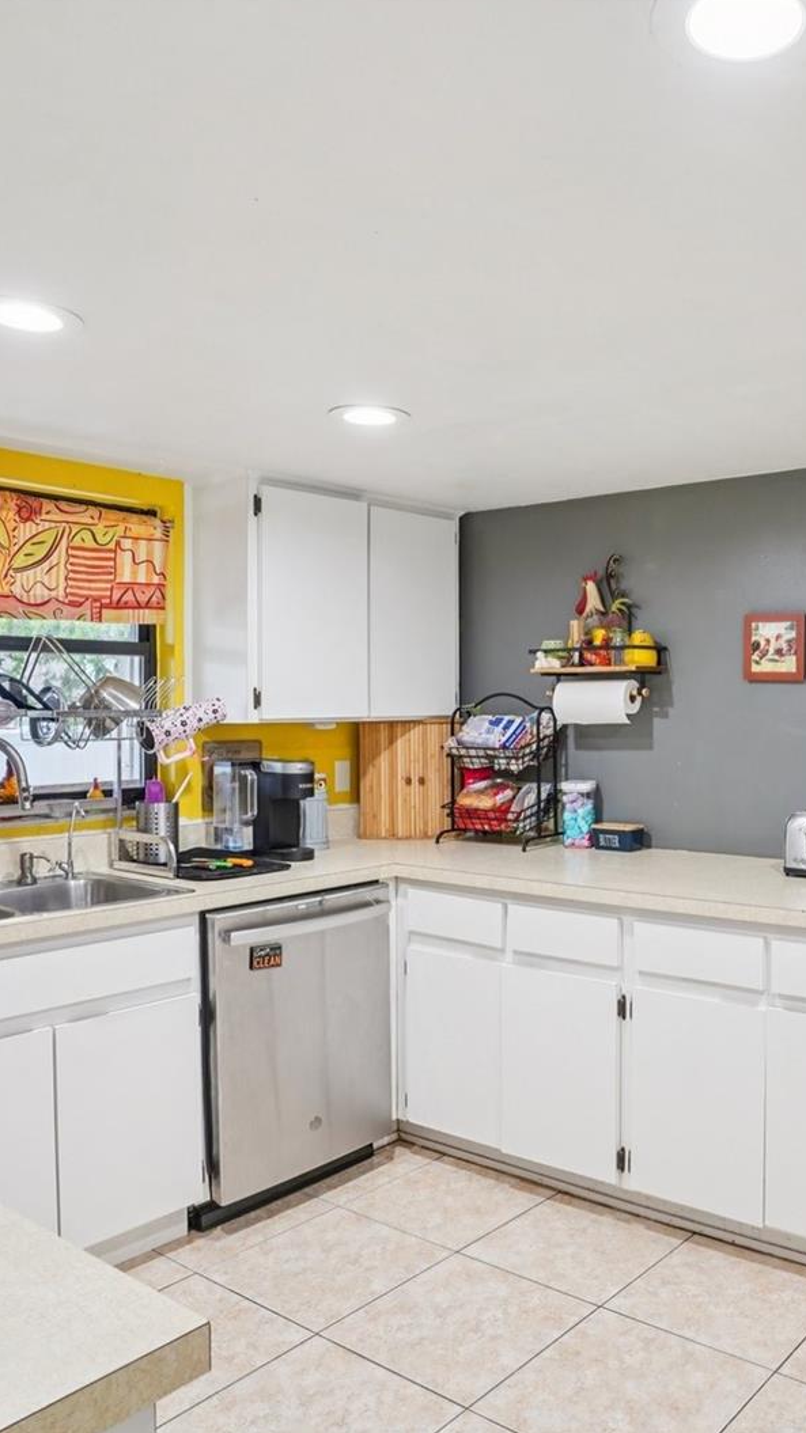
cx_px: 628
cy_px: 714
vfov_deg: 69.9
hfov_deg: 41.3
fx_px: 1026
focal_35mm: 27
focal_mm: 17
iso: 400
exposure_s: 1/10
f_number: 8
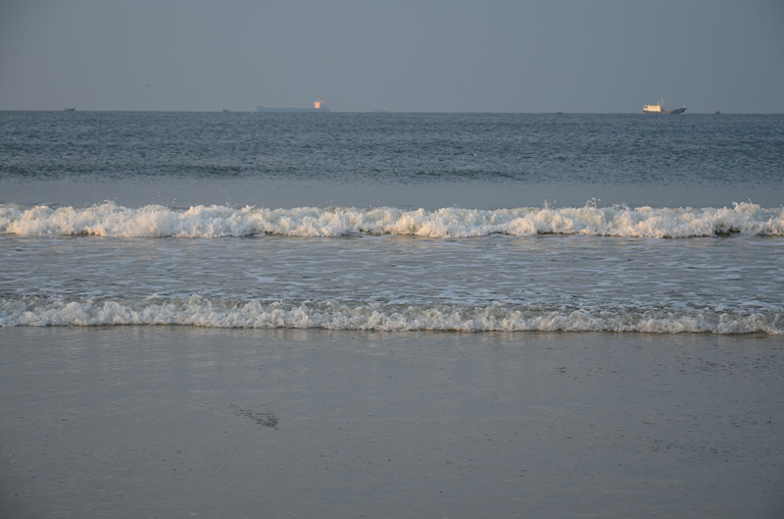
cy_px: 260
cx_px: 392
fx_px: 2281
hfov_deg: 19.5
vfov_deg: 13.0
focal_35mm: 105
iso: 100
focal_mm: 70
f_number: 5.3
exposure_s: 1/160
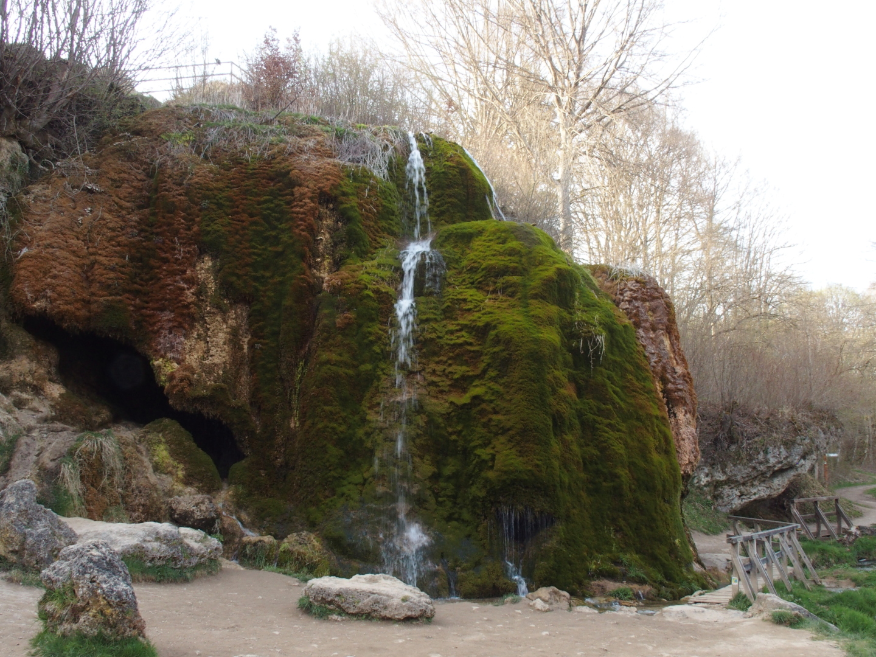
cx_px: 438
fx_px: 886
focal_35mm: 35
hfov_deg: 52.6
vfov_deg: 40.7
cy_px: 328
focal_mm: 7.4
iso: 320
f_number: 2.8
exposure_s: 1/30
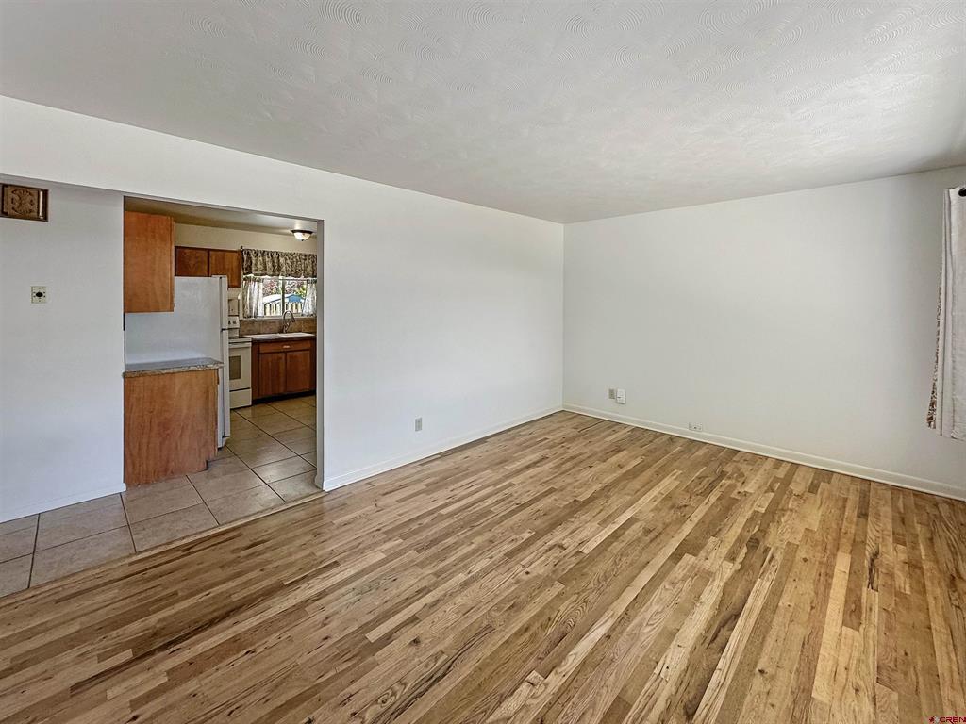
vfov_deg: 85.7
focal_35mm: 14
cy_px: 362
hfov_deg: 102.1
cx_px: 483
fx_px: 391
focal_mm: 2.22
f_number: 2.2
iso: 64
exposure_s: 1/99
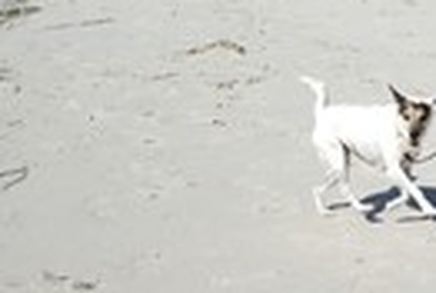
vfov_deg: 12.1
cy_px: -37
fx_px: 1360
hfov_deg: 18.2
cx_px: 246
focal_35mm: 112
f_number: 11
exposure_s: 1/500
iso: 200
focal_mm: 35
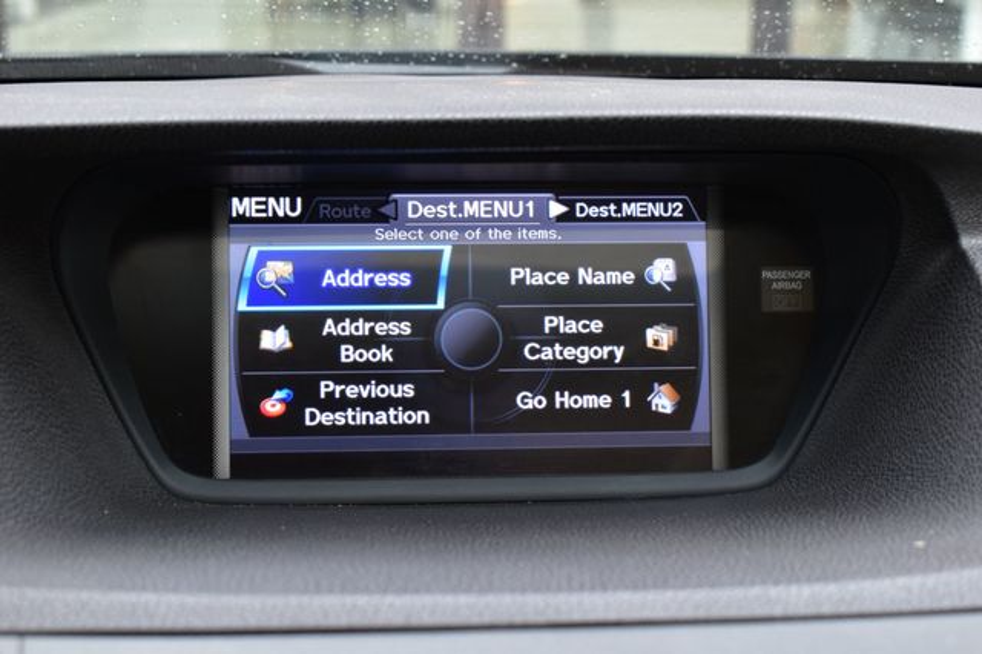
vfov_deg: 23.8
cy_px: 327
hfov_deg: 35.1
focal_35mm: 57
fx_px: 1554
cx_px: 491
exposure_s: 1/20
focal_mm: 38
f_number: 6.3
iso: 400
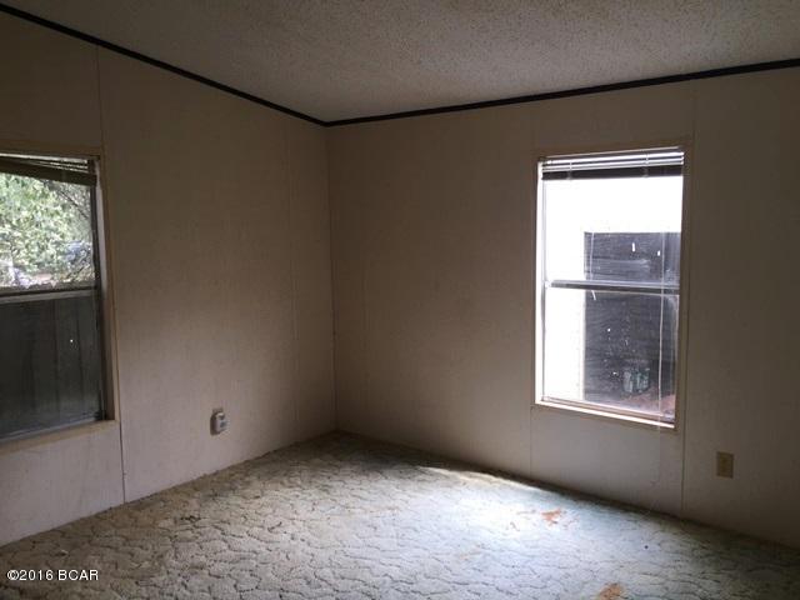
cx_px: 400
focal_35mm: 29
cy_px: 300
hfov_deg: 61.7
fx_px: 670
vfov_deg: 48.2
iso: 32
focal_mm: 4.15
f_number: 2.2
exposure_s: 1/60
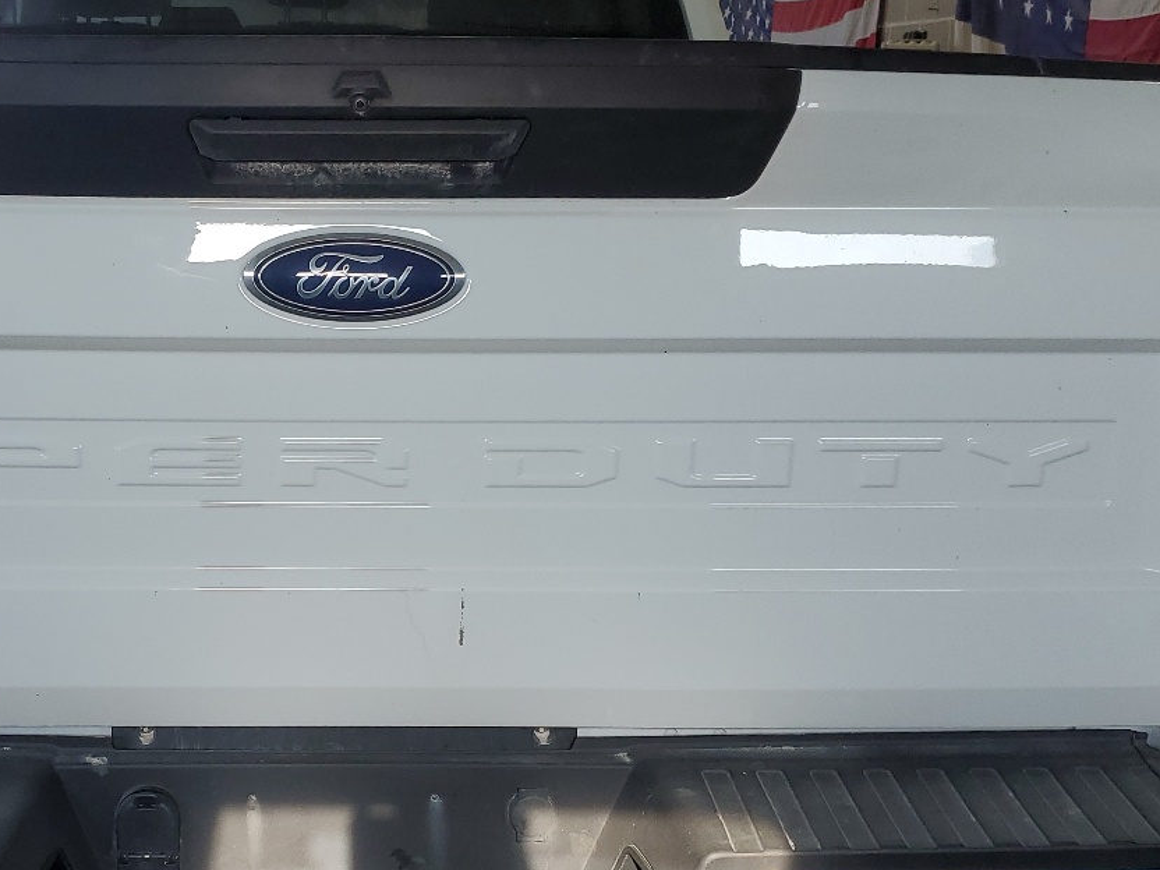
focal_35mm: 50
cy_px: 491
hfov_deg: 37.4
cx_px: 314
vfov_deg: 29.1
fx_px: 1676
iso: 50
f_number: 1.5
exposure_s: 1/169
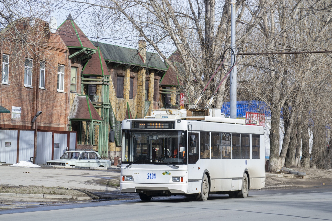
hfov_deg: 11.2
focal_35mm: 183
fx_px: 1688
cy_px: 110
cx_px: 166
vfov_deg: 7.5
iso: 200
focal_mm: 122
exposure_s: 1/800
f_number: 4.8
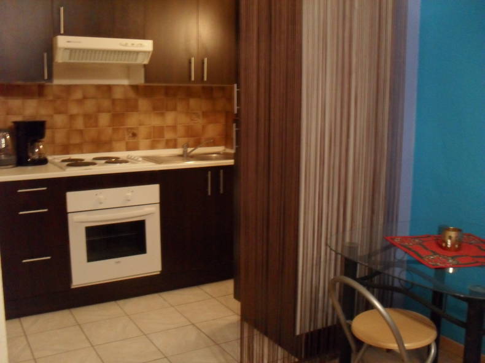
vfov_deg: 40.7
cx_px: 242
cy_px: 182
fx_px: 490
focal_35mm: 35
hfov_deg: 52.6
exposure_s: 1/8
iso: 400
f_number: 3.2
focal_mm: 6.3
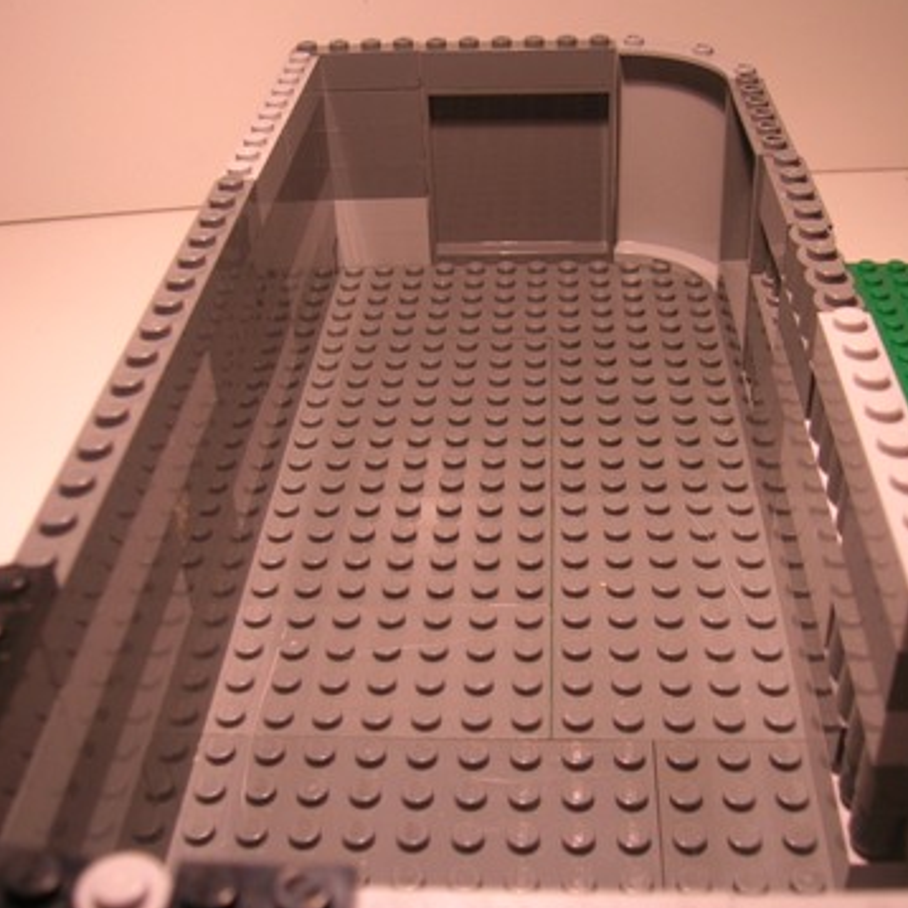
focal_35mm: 42
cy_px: 450
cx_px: 482
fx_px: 1246
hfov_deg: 40.0
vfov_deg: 40.0
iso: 50
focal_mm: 5.7
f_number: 2.9
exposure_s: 1/19
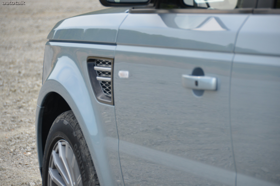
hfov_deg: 10.2
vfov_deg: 6.8
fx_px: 1572
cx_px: 140
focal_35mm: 202
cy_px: 93
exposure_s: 1/1000
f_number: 5.6
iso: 560
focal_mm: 135
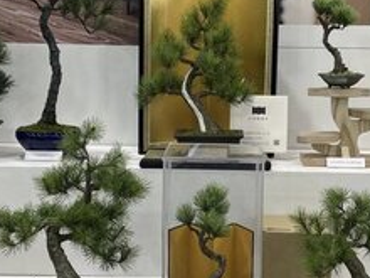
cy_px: 152
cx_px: 197
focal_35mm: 71
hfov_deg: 27.4
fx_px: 759
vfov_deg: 20.7
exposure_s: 1/100
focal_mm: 4.2
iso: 40
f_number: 1.6
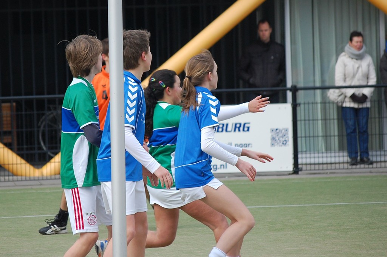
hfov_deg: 11.2
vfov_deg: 7.5
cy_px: 128
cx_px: 194
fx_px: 1965
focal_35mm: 183
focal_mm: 122
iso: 400
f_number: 5
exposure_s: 1/1000
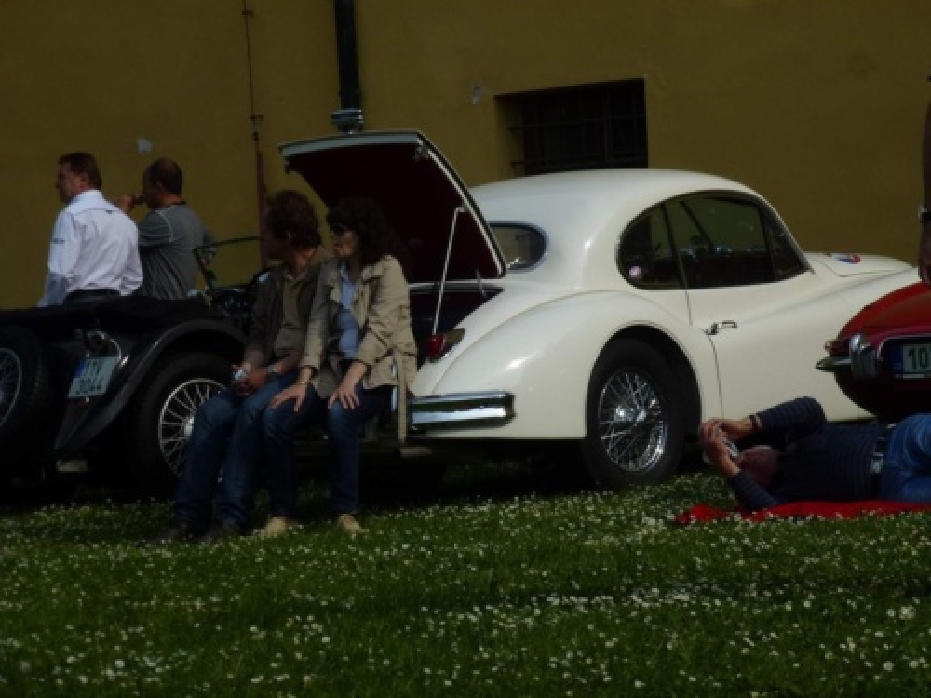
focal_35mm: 155
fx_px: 4169
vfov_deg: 9.6
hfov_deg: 12.7
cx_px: 466
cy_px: 349
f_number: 5.3
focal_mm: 27.7
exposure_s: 1/1000
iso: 100
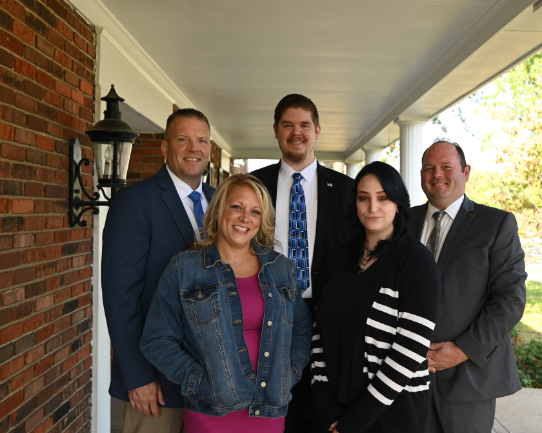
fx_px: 642
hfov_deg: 45.5
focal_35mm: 40
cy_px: 216
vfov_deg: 37.3
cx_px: 329
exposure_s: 1/400
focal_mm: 35
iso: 500
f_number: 4
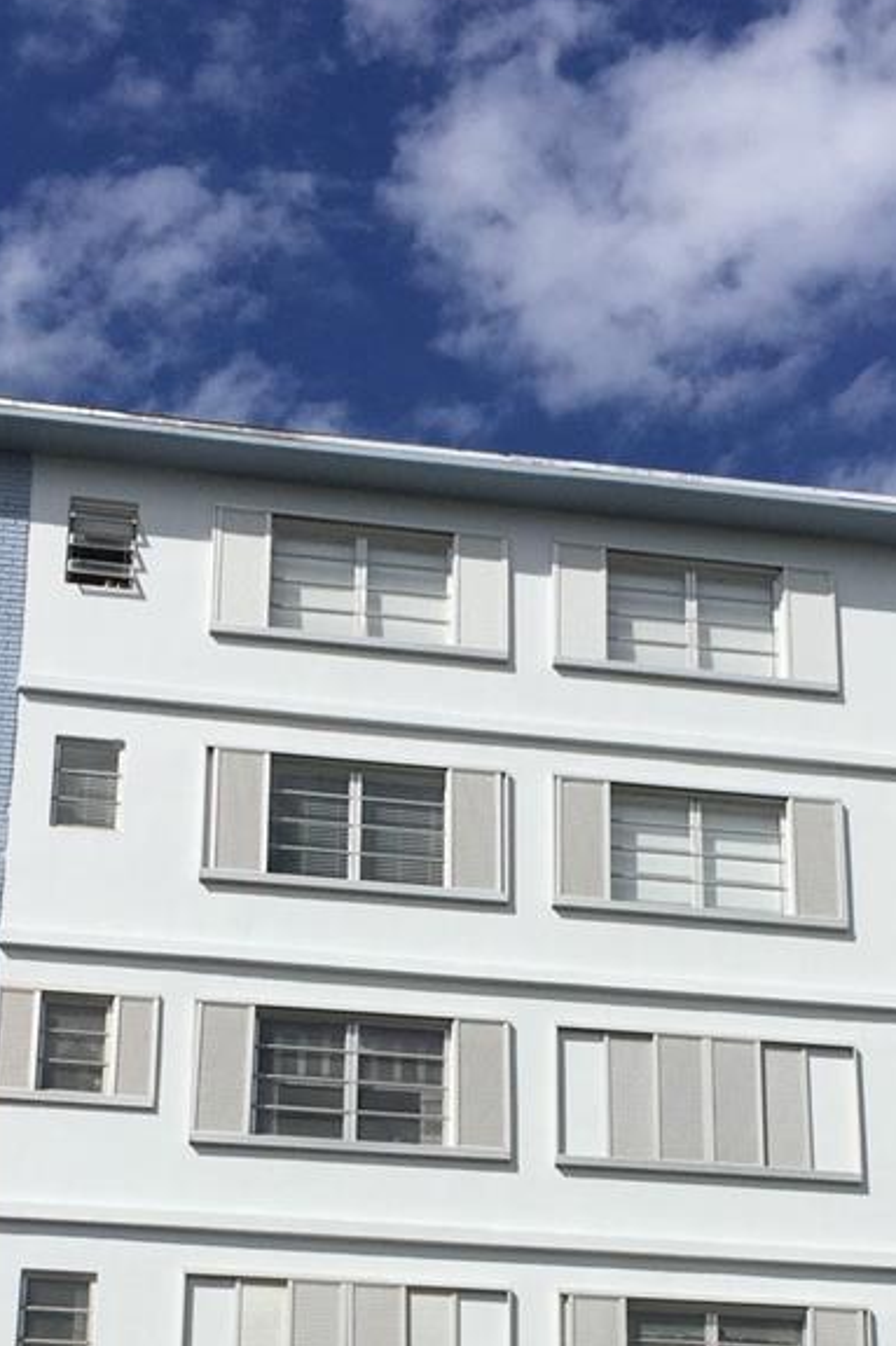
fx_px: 2353
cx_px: 466
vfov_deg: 30.7
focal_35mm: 63
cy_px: 1180
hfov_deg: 21.6
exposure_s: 1/5650
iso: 32
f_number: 2.2
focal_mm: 4.15
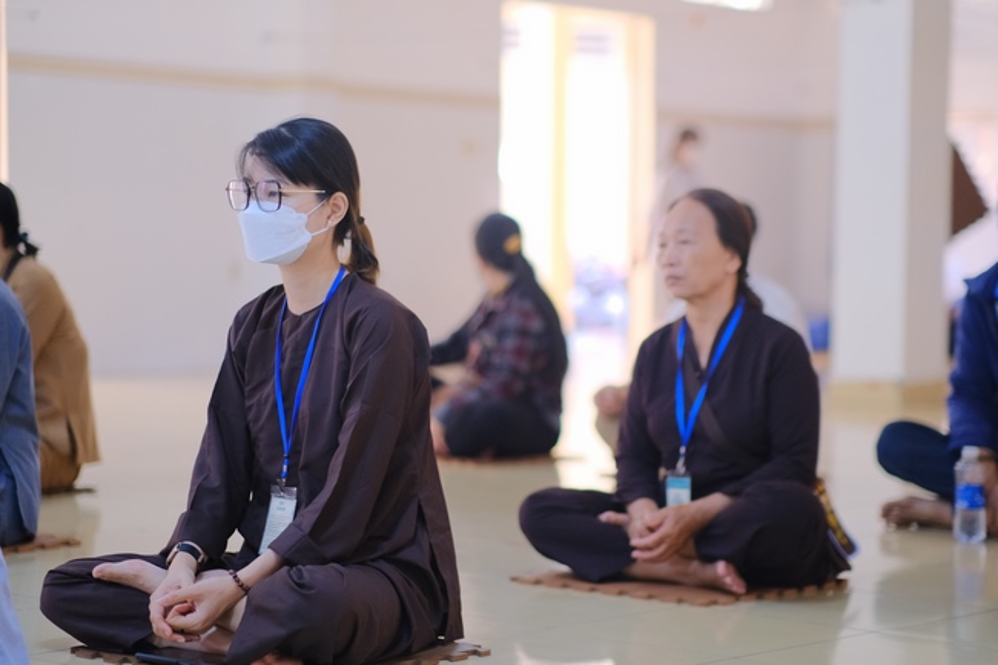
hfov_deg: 24.2
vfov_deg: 16.3
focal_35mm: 84
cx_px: 499
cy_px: 332
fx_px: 2328
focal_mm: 56
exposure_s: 1/100
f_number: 1.4
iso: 1600
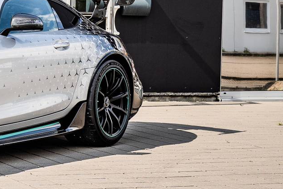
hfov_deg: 17.7
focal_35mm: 107
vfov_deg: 12.5
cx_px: -103
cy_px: -41
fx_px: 841
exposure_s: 1/400
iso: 320
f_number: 5
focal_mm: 35
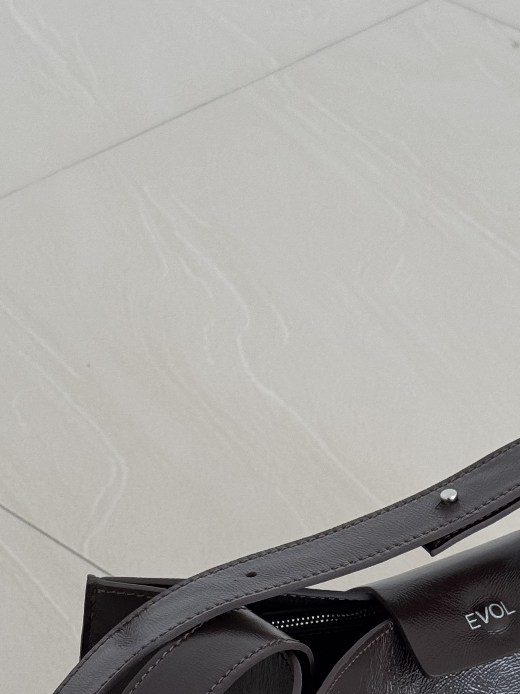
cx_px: 437
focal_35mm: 113
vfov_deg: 16.9
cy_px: 734
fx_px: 2263
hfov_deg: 13.0
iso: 250
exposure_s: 1/60
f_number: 1.78
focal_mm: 6.76
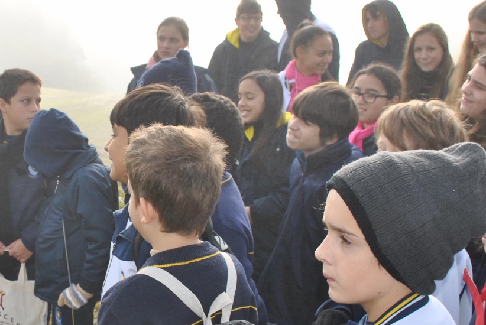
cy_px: 189
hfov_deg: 26.8
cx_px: 61
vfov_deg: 18.7
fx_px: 987
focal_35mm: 73
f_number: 6.3
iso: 100
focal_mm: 20
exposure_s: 1/200
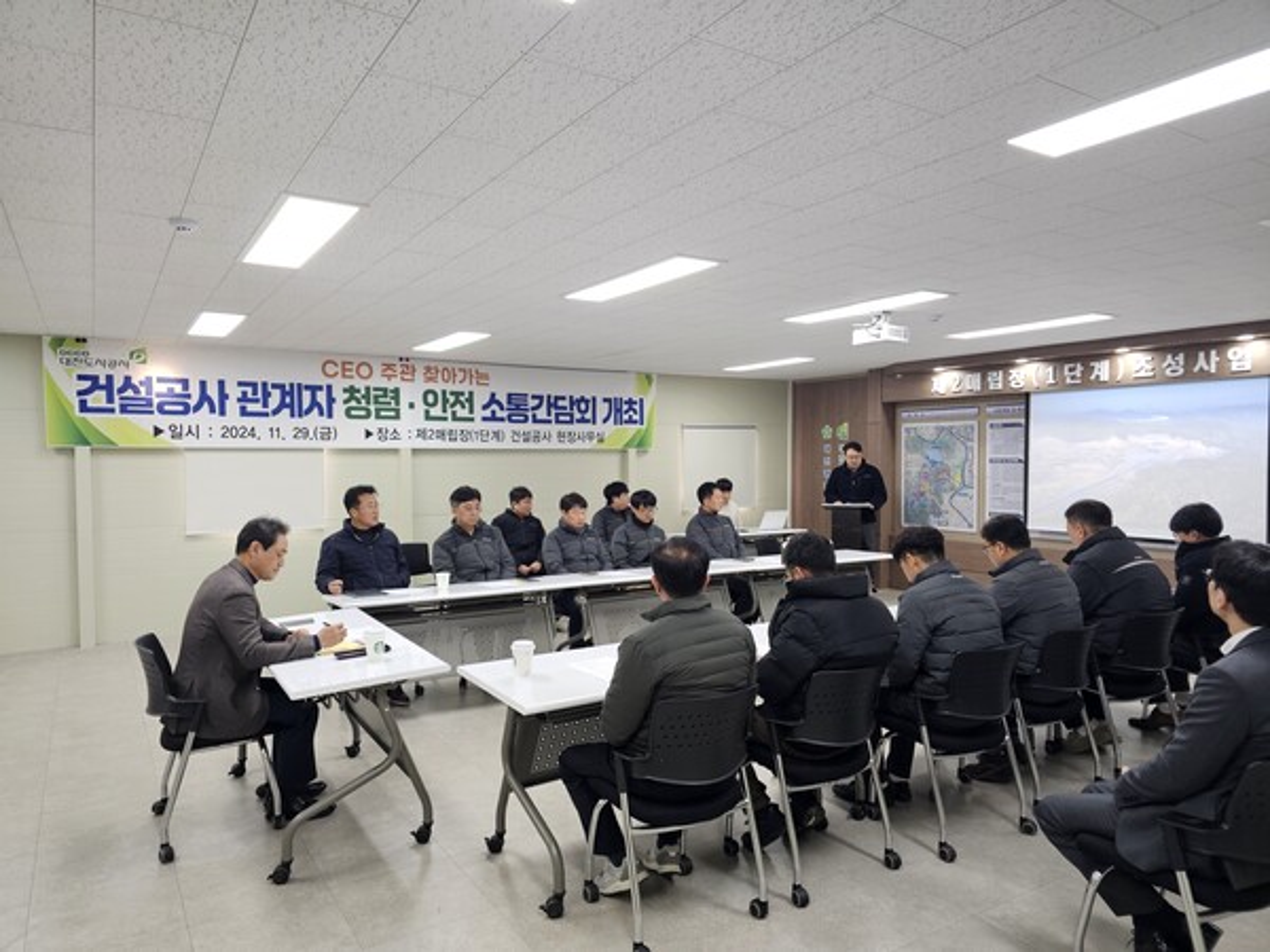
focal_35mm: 23
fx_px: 844
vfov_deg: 58.9
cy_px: 476
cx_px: 635
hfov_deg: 73.9
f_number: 1.7
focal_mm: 6.3
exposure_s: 1/120
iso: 200
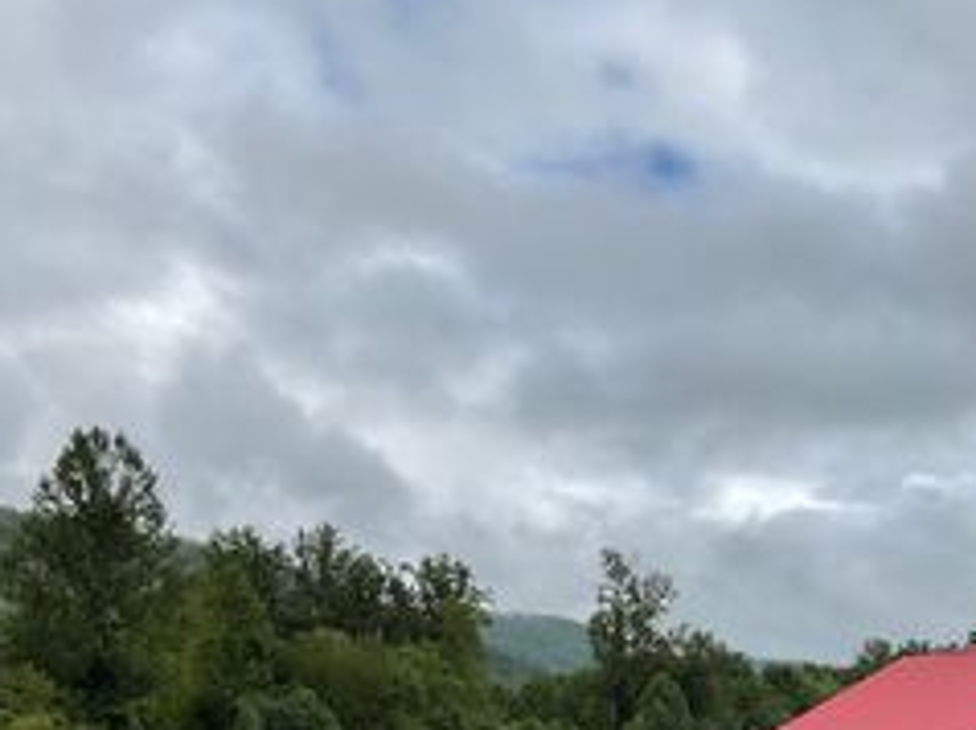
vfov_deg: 23.0
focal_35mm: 61
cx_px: 812
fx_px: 1718
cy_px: 732
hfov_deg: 30.7
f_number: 1.8
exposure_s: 1/2227
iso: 16
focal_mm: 3
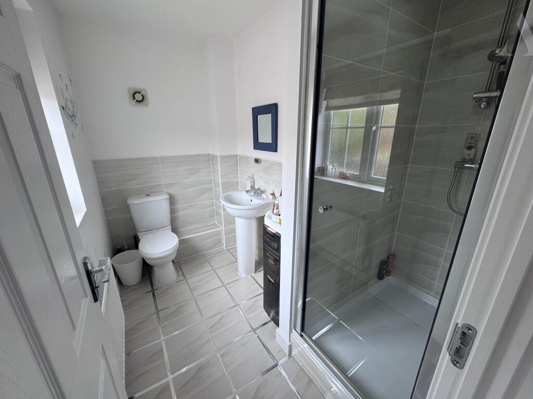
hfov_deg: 102.1
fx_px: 216
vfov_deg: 85.7
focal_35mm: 14
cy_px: 200
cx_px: 266
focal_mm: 2.22
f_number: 2.2
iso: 64
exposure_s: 1/100
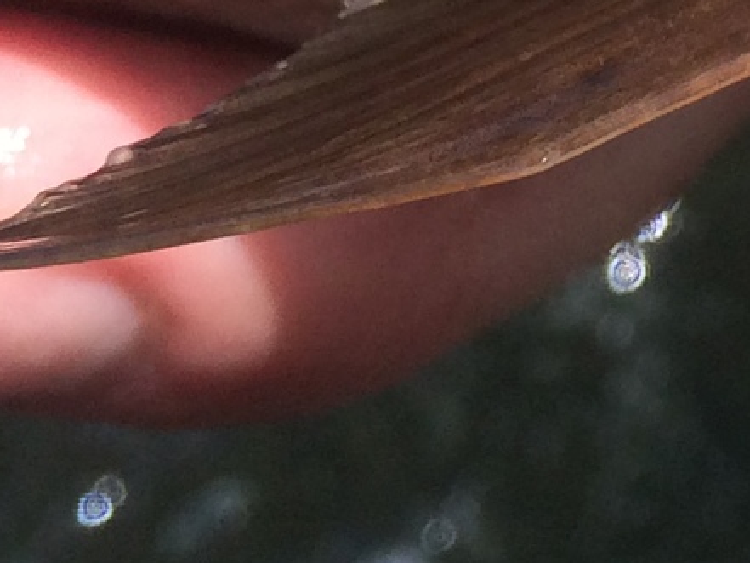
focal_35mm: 170
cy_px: -719
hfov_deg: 10.9
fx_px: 3684
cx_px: 1357
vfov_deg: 8.1
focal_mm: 4.12
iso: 40
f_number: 2.2
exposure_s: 1/1520
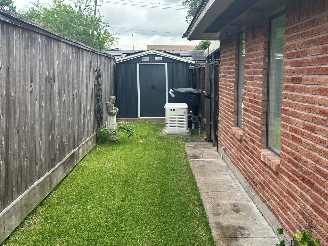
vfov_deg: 30.3
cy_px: 123
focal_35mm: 48
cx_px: 164
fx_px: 455
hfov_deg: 39.7
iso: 64
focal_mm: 6.86
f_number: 1.78
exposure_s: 1/469
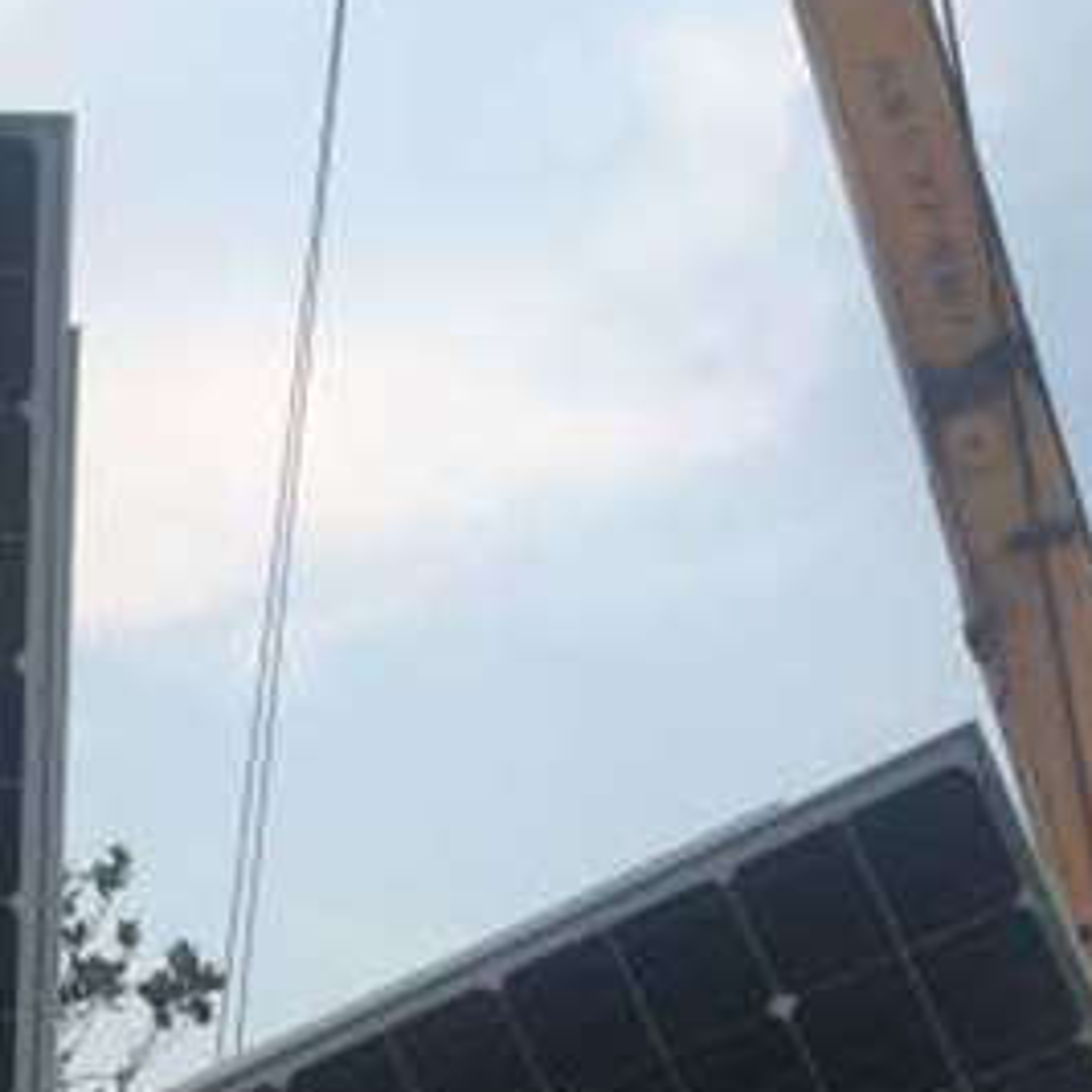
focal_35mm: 92
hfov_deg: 18.2
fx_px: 3284
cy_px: 1546
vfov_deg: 17.3
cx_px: -106
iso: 32
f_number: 2.2
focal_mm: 4.15
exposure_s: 1/557
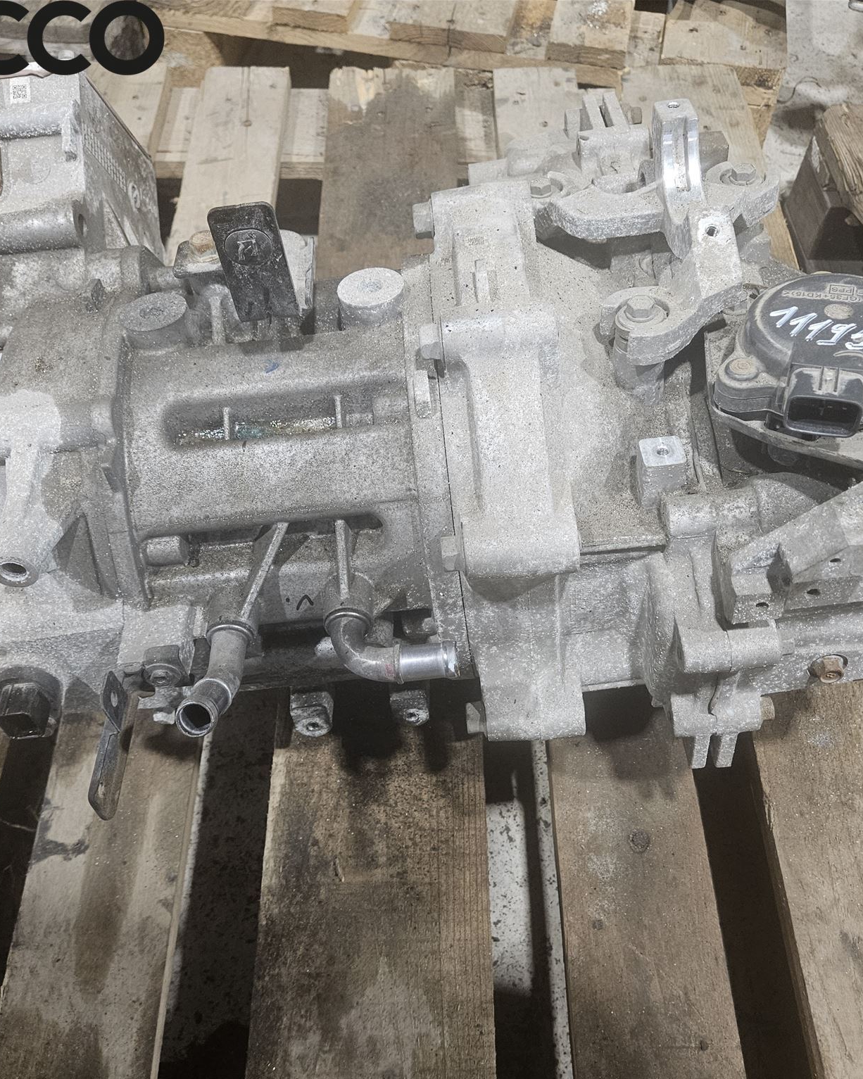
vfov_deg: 58.8
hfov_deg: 48.5
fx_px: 958
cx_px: 453
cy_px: 540
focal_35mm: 30
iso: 250
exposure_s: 1/100
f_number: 1.8
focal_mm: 5.4
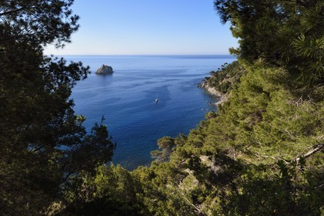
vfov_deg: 44.9
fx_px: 261
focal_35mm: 29
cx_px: 162
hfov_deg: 63.7
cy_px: 108
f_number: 16
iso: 800
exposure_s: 1/500
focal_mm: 29
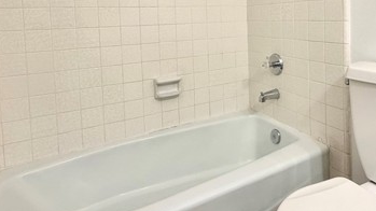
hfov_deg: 66.8
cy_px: 33
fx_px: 279
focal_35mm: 28
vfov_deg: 39.3
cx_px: 237
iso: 200
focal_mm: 2.22
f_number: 2.2
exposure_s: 1/60
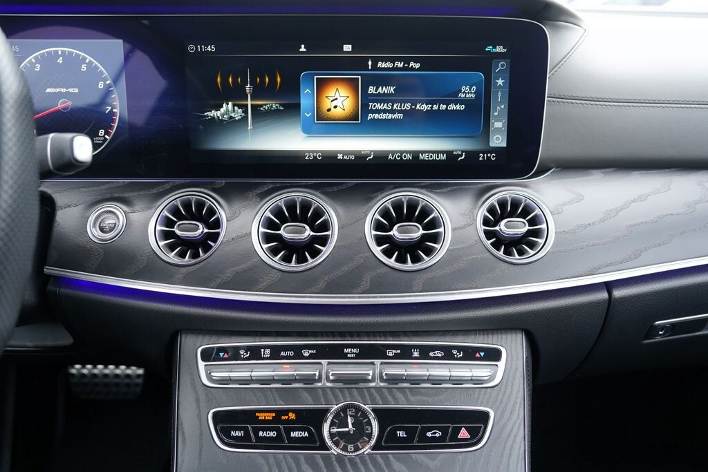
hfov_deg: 63.7
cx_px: 354
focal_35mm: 29
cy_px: 236
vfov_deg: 45.0
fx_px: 570
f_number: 4
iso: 800
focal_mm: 29
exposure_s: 1/160
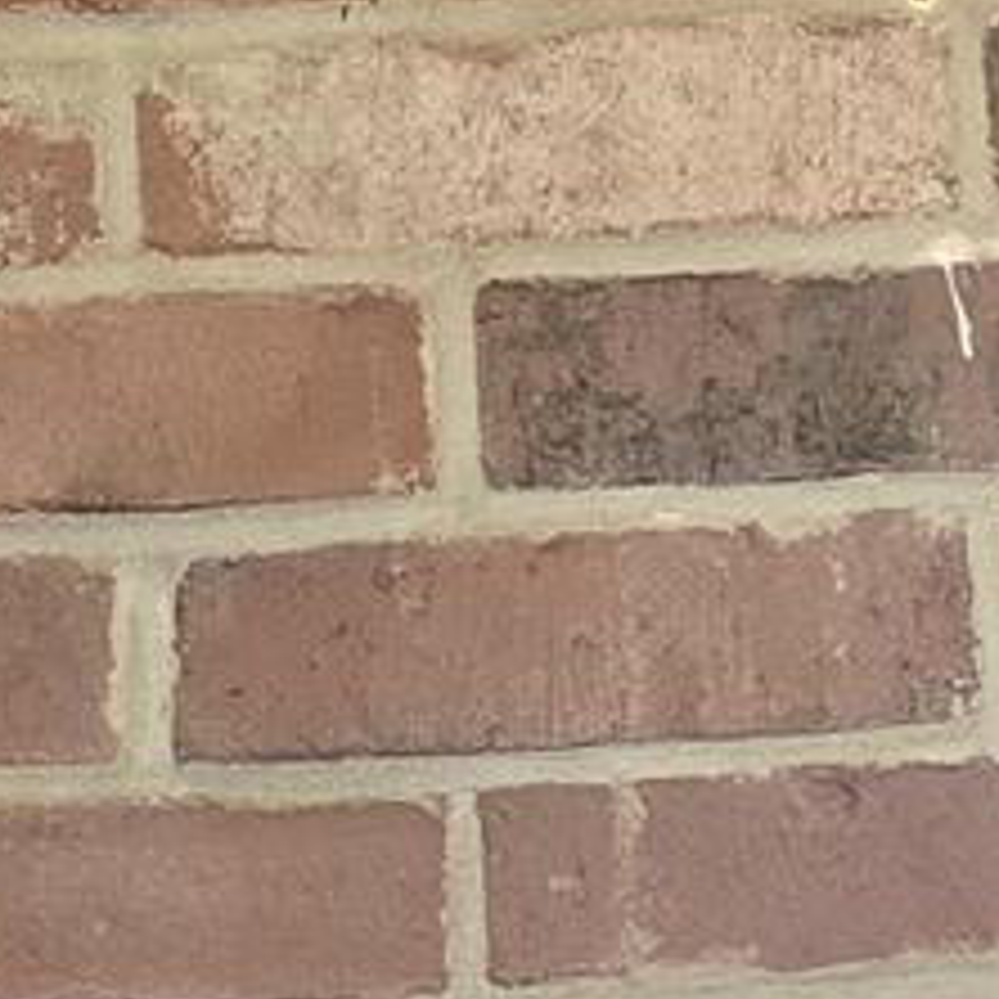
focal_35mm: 211
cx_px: 1125
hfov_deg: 8.2
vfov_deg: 8.3
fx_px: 6889
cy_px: 531
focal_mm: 6.3
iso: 320
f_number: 1.7
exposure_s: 1/120
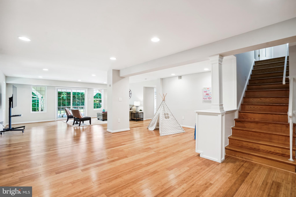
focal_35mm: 16
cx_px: 148
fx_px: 132
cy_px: 98
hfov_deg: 96.7
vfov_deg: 73.7
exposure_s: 1/5
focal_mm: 16
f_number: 8
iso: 200
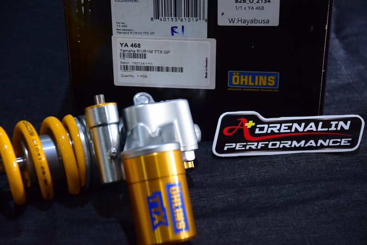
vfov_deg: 14.7
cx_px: 184
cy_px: 122
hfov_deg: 21.9
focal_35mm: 93
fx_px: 948
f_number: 4
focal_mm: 62
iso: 1250
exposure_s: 1/20
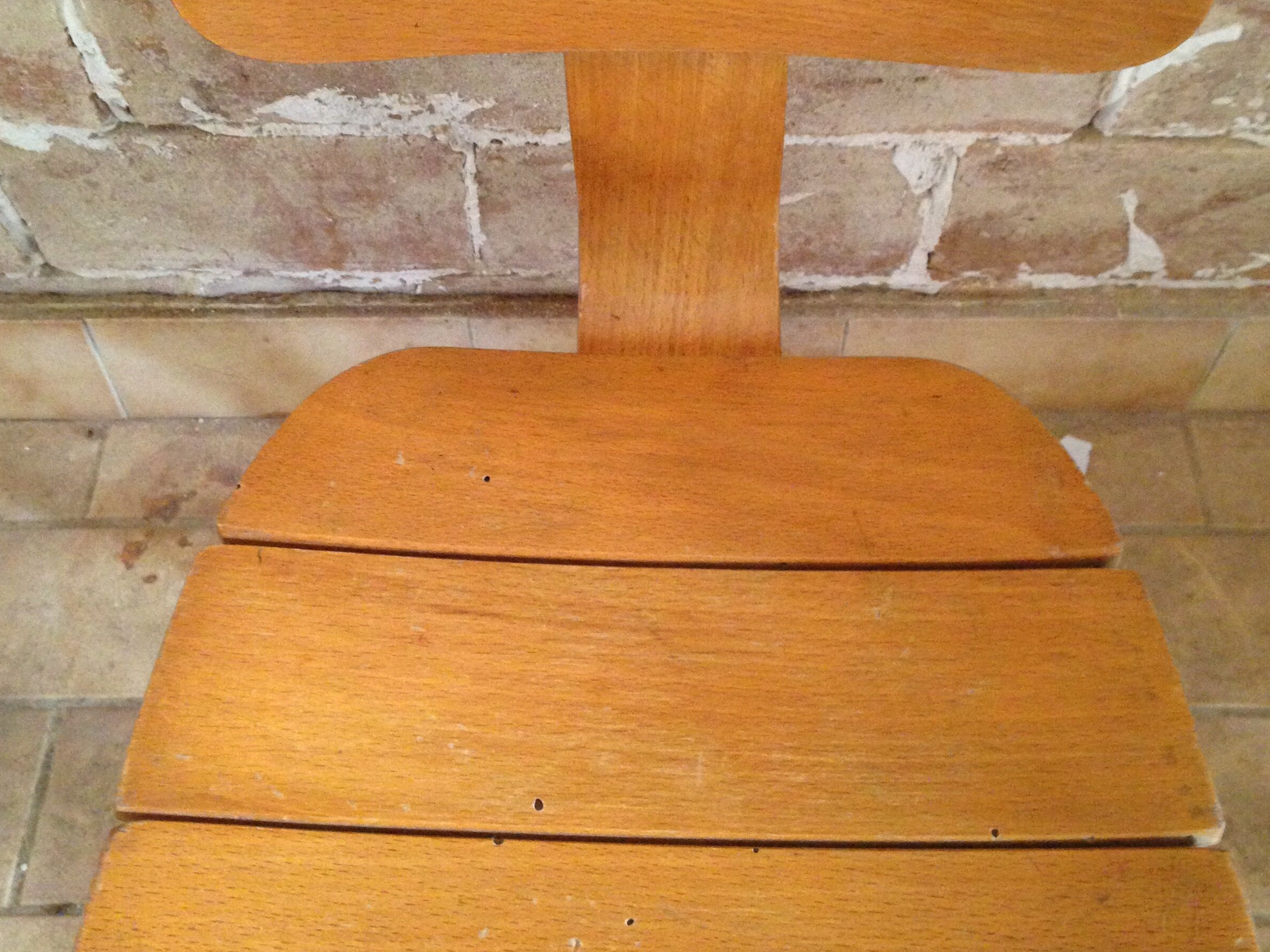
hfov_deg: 42.1
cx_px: 635
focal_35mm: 45
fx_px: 1651
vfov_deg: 31.9
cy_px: 305
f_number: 2.4
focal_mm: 4.12
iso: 400
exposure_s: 1/20
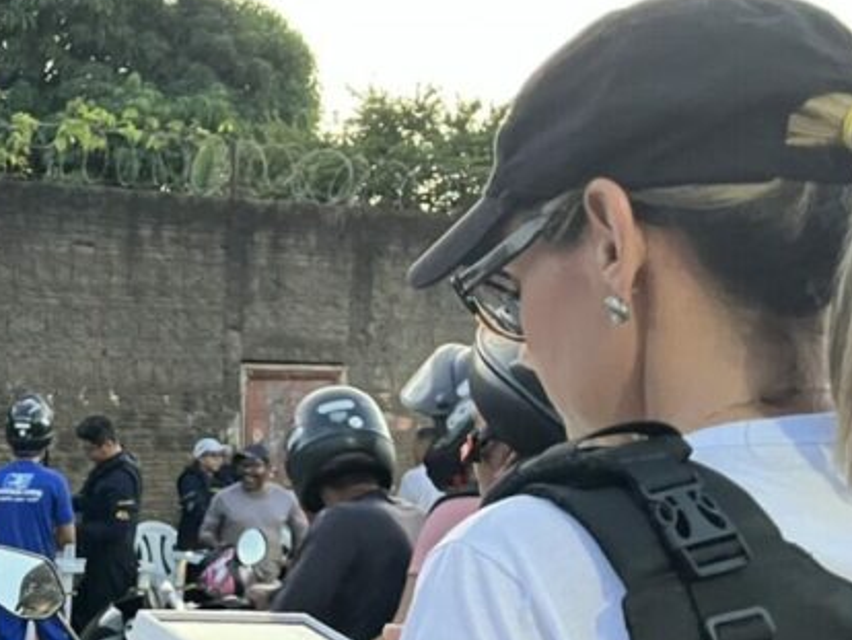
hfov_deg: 26.7
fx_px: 1650
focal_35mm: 67
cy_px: 594
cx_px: -80
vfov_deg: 21.4
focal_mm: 5.1
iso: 500
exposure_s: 1/40
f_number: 1.6
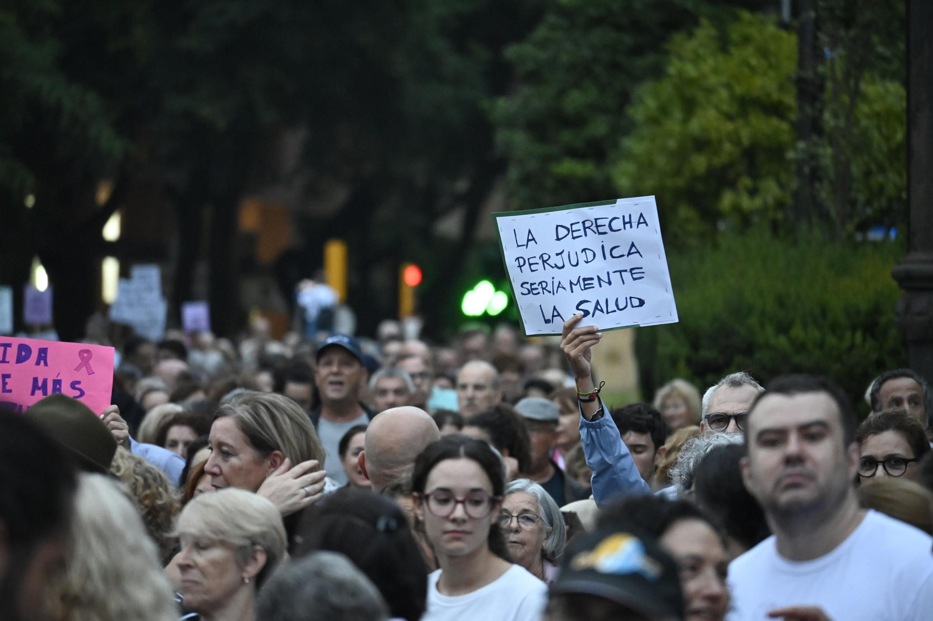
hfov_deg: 5.5
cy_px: 310
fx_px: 9716
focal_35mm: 375
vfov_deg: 3.7
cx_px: 466
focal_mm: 250
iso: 5000
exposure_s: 1/125
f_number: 6.3
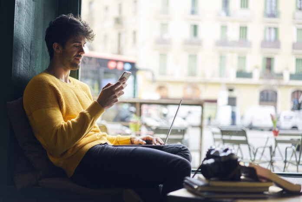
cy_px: 101
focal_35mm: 55
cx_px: 151
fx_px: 461
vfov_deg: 24.6
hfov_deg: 36.2
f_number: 1.8
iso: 160
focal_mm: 55
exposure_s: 1/160
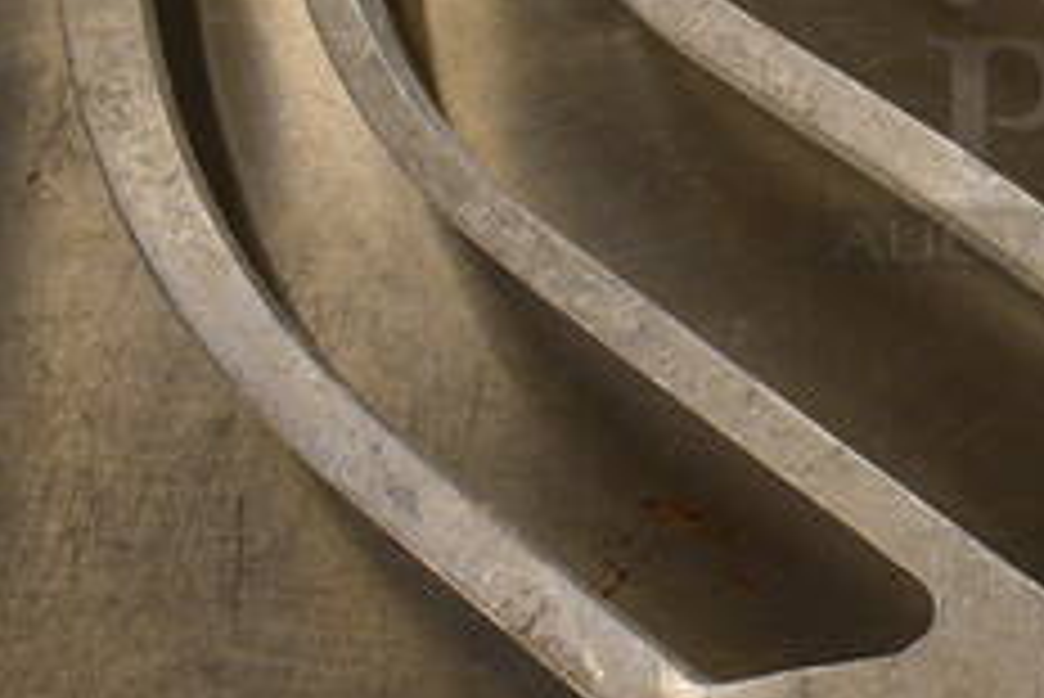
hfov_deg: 26.2
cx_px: 1148
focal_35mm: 71
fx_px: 2060
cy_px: 113
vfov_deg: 19.0
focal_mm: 18
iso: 2200
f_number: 3.5
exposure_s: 1/125
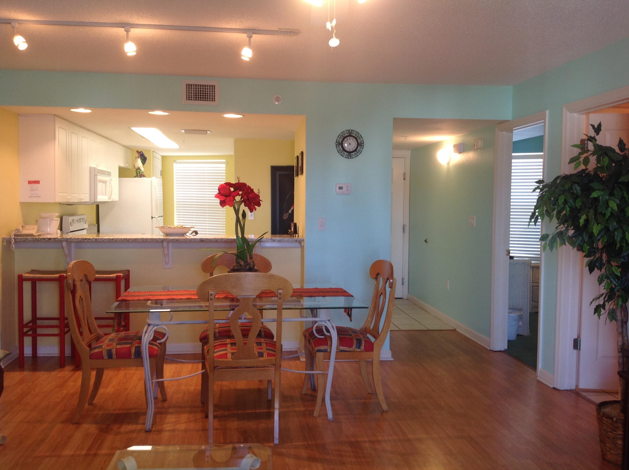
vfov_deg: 40.6
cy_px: 235
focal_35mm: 35
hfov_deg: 52.7
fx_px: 635
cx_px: 314
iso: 50
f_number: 2.4
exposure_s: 1/30
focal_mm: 4.28
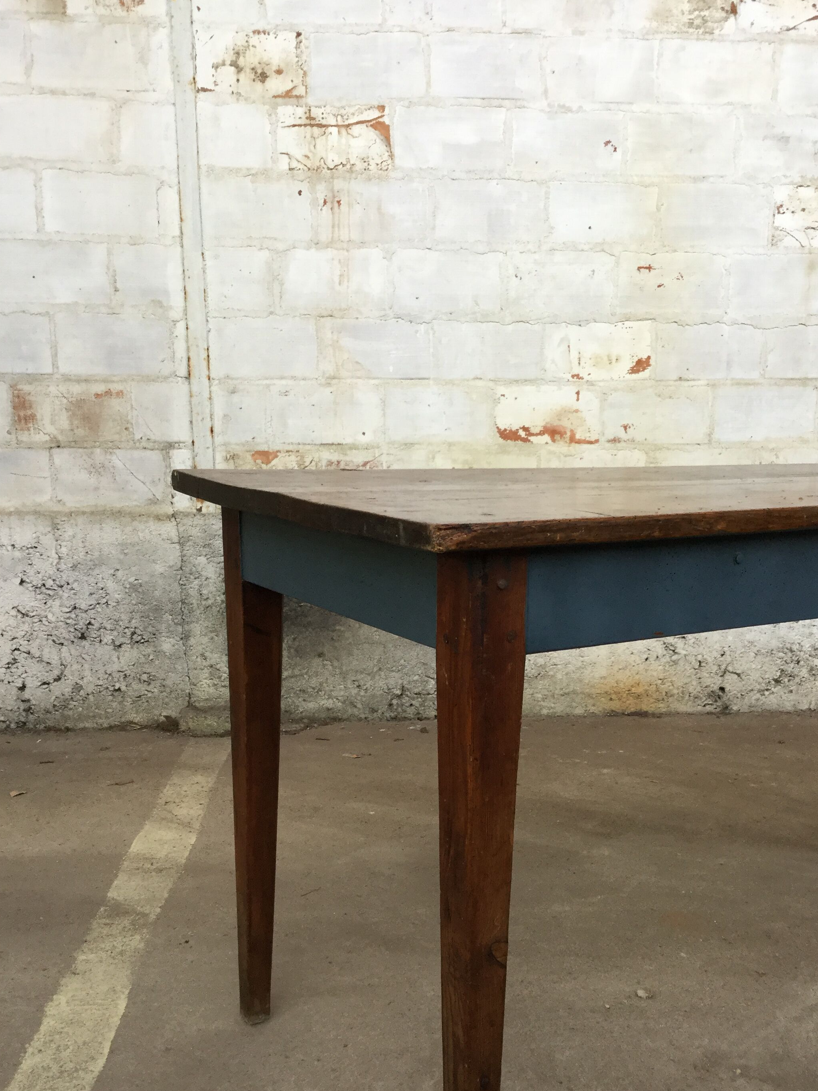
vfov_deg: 49.9
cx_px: 463
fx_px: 1166
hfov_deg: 38.6
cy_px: 649
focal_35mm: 37
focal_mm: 3.3
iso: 25
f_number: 2.4
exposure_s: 1/33
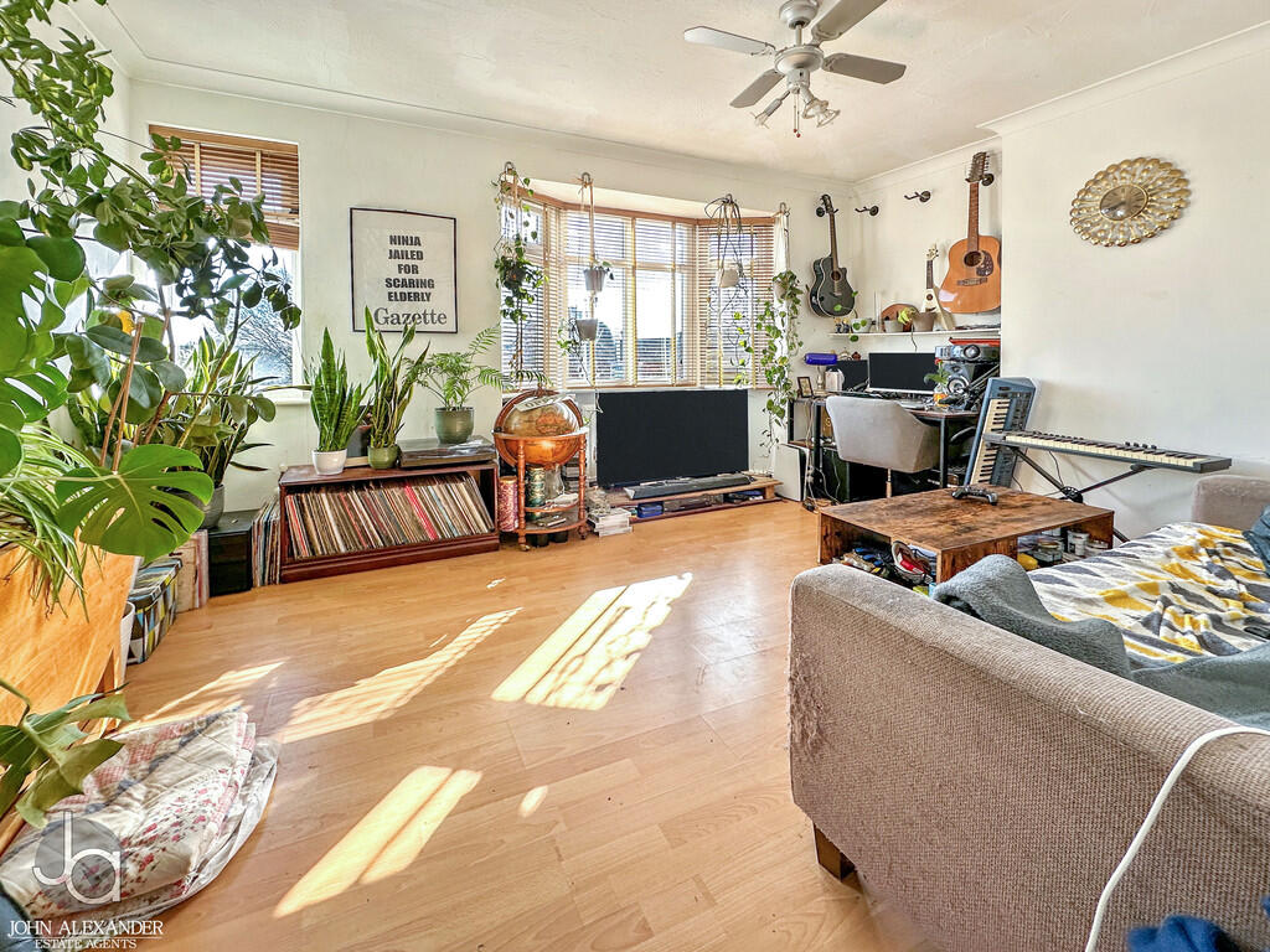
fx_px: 514
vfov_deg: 85.7
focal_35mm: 14
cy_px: 476
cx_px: 635
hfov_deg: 102.1
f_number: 2.2
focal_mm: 2.22
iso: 50
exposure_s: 1/100
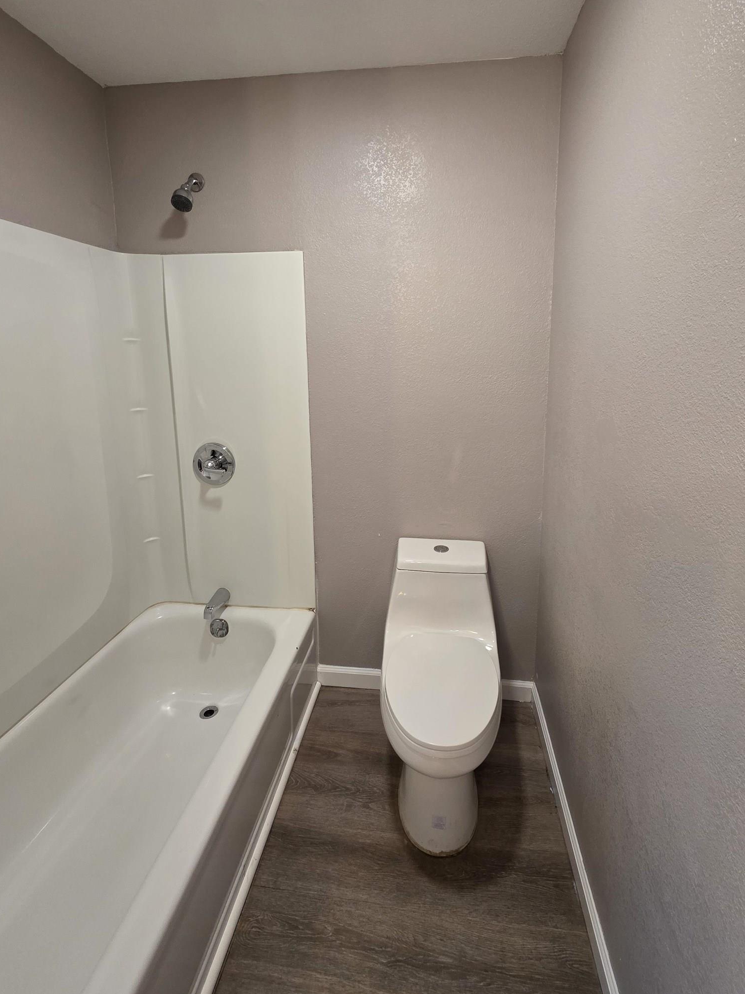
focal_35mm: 15
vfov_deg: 97.5
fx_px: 430
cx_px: 387
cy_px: 428
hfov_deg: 81.7
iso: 250
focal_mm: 2.2
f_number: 1.9
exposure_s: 1/120
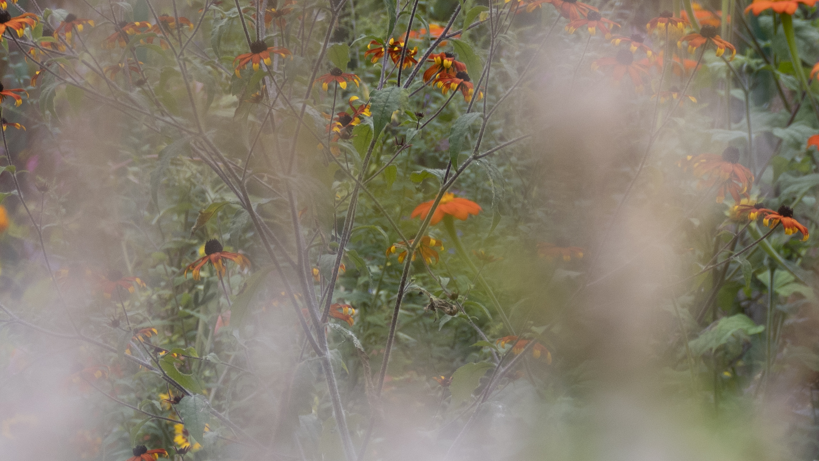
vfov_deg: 2.5
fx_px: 10532
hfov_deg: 4.5
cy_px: 513
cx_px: 154
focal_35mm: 485
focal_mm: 67.72
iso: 125
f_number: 4
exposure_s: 1/100
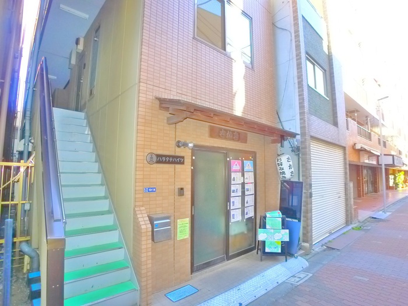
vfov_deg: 56.8
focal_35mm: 24
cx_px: 204
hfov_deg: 71.6
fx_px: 283
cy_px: 153
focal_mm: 5.1
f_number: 2
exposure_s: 1/80
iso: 400
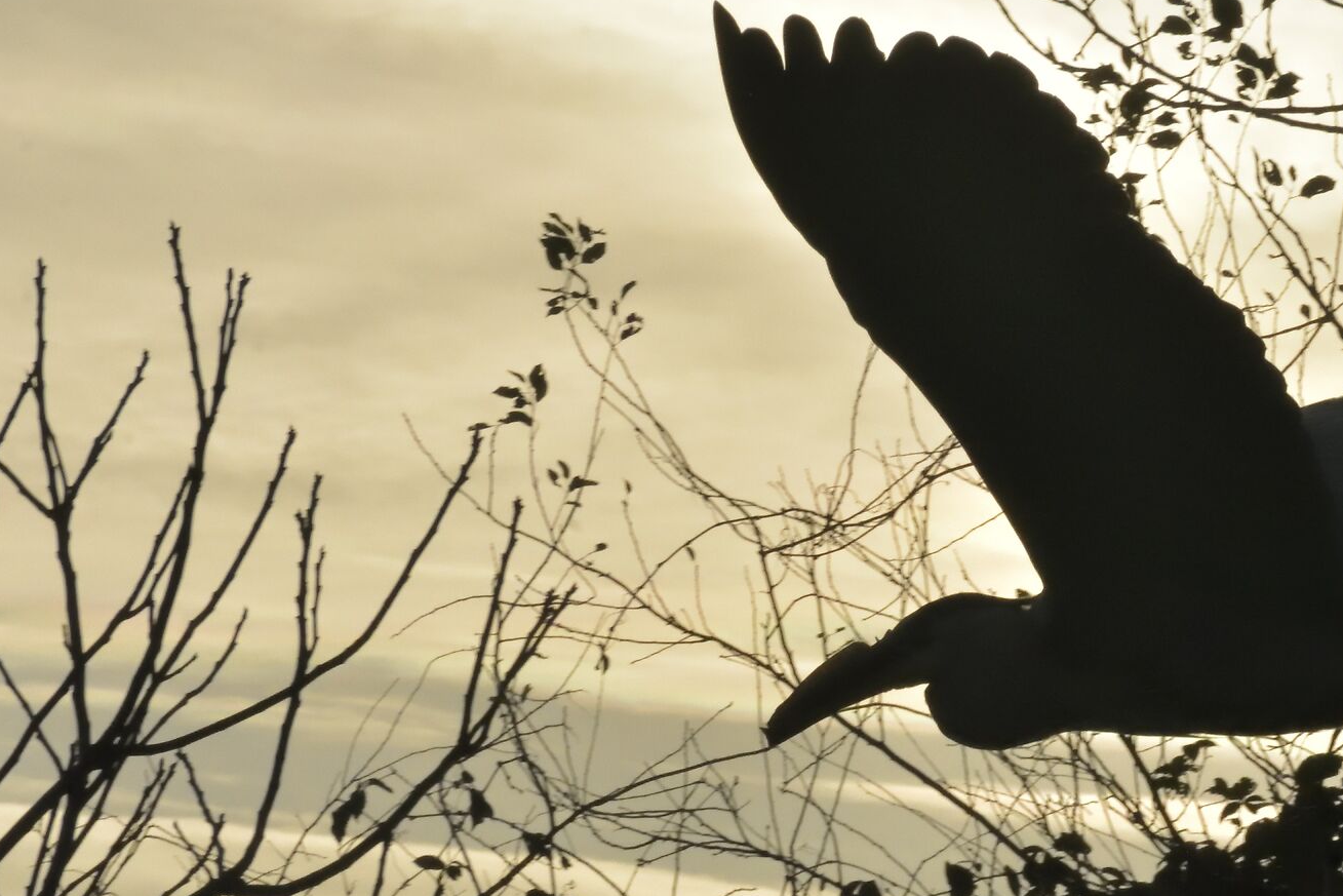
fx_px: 14363
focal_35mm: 385
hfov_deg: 5.3
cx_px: 1063
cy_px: 611
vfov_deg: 3.6
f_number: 22
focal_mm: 140
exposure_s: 1/3200
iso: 3200
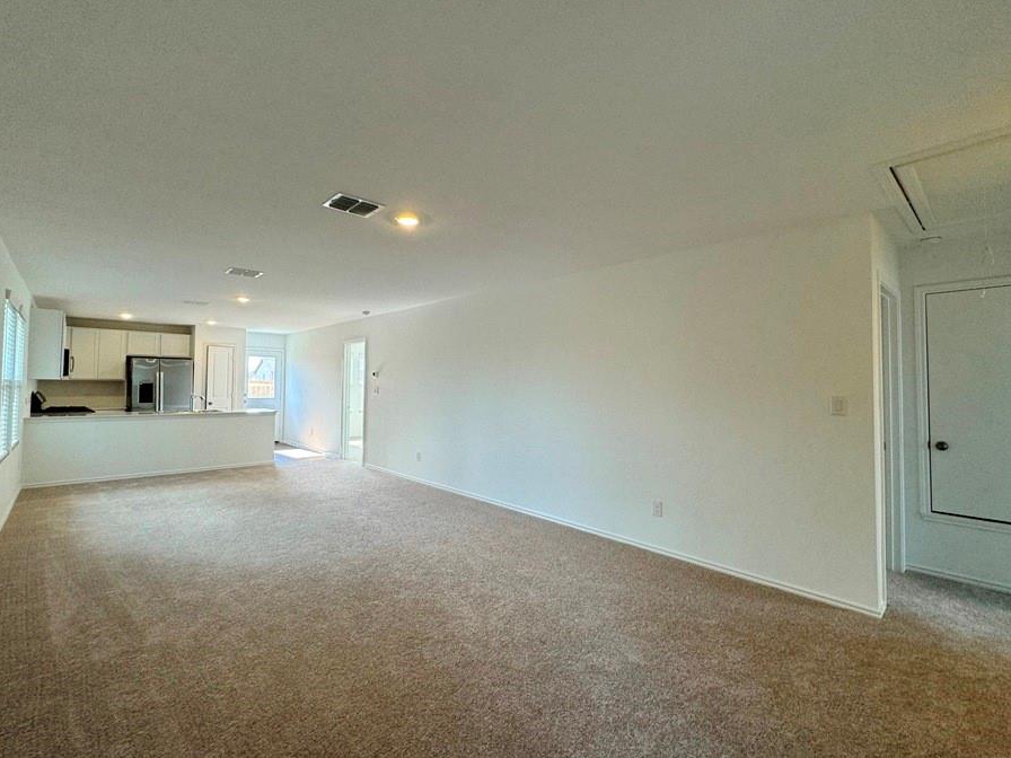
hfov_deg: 94.5
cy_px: 371
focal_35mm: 16
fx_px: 467
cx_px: 489
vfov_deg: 78.1
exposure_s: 1/120
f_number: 2.2
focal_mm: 2.22
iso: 125
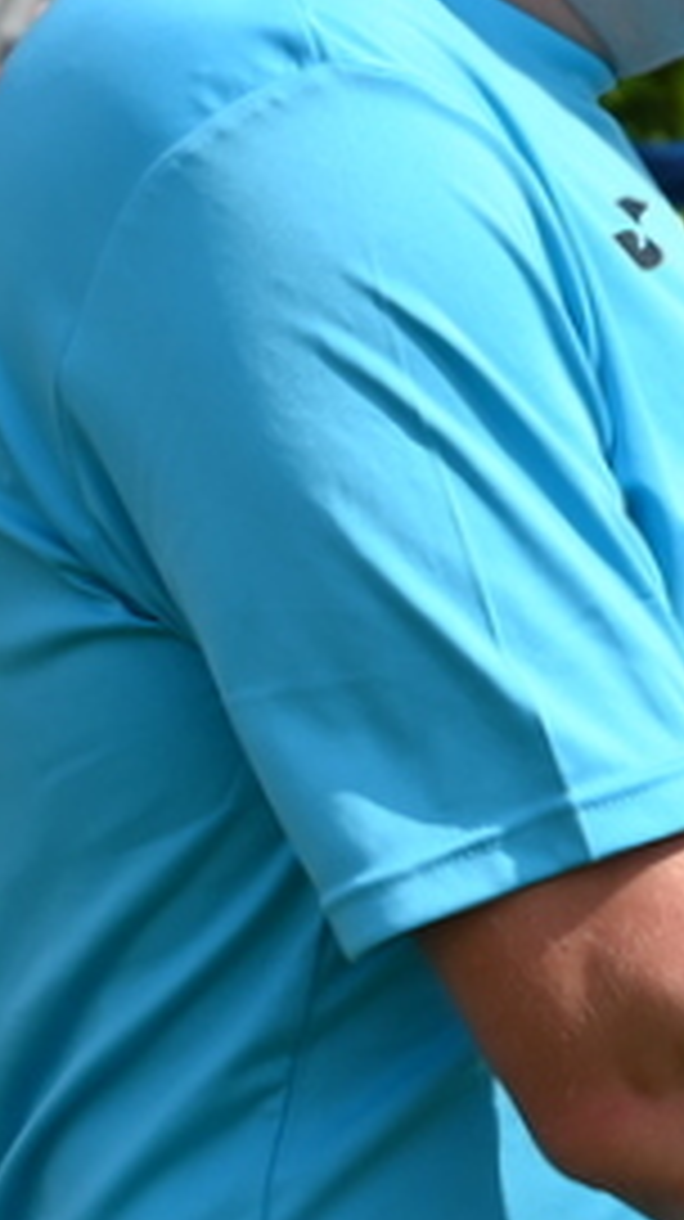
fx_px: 5849
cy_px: 817
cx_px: 1688
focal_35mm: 181
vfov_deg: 11.9
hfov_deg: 6.4
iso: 100
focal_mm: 39
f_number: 7.1
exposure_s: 1/400
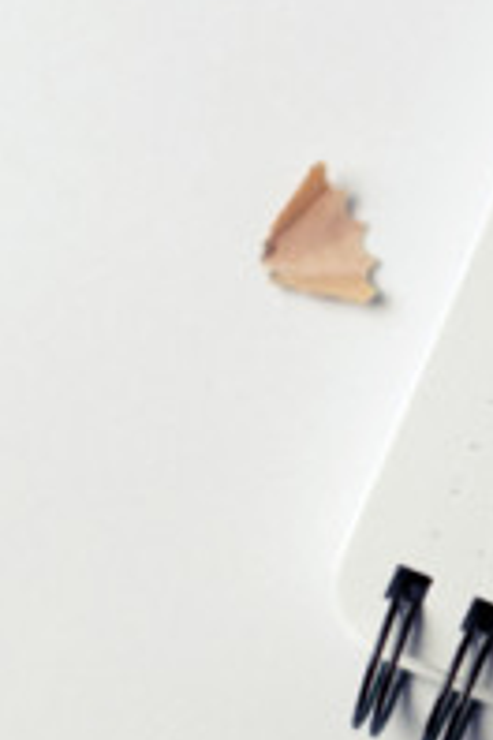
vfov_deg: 10.8
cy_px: 458
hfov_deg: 7.1
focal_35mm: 190
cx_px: 781
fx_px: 3903
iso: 200
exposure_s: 1/160
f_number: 2.5
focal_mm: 50
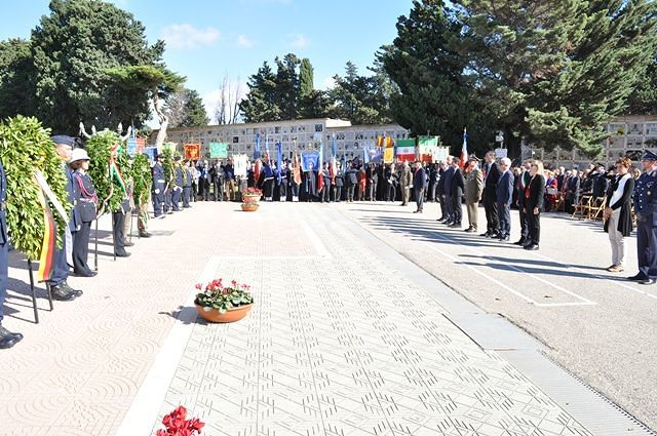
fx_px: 492
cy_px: 218
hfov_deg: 67.4
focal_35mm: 27
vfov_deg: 47.8
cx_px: 328
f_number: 7.1
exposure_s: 1/200
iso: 200
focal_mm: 18
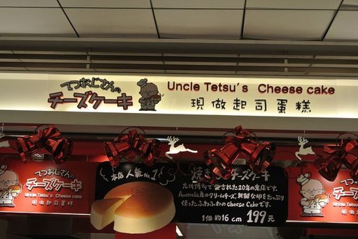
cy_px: 120
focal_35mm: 60
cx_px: 180
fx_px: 597
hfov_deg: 33.4
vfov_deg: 22.6
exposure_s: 1/100
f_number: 5
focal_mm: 21.9
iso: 400
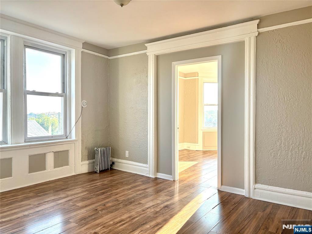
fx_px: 234
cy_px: 117
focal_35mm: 26
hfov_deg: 67.3
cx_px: 156
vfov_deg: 53.1
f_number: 1.6
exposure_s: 1/363
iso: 64
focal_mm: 5.96
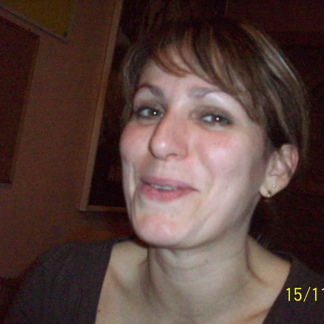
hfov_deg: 38.3
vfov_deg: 38.3
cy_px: 163
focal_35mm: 44
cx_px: 186
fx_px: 466
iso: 800
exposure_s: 1/128
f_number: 2.8
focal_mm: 6.2
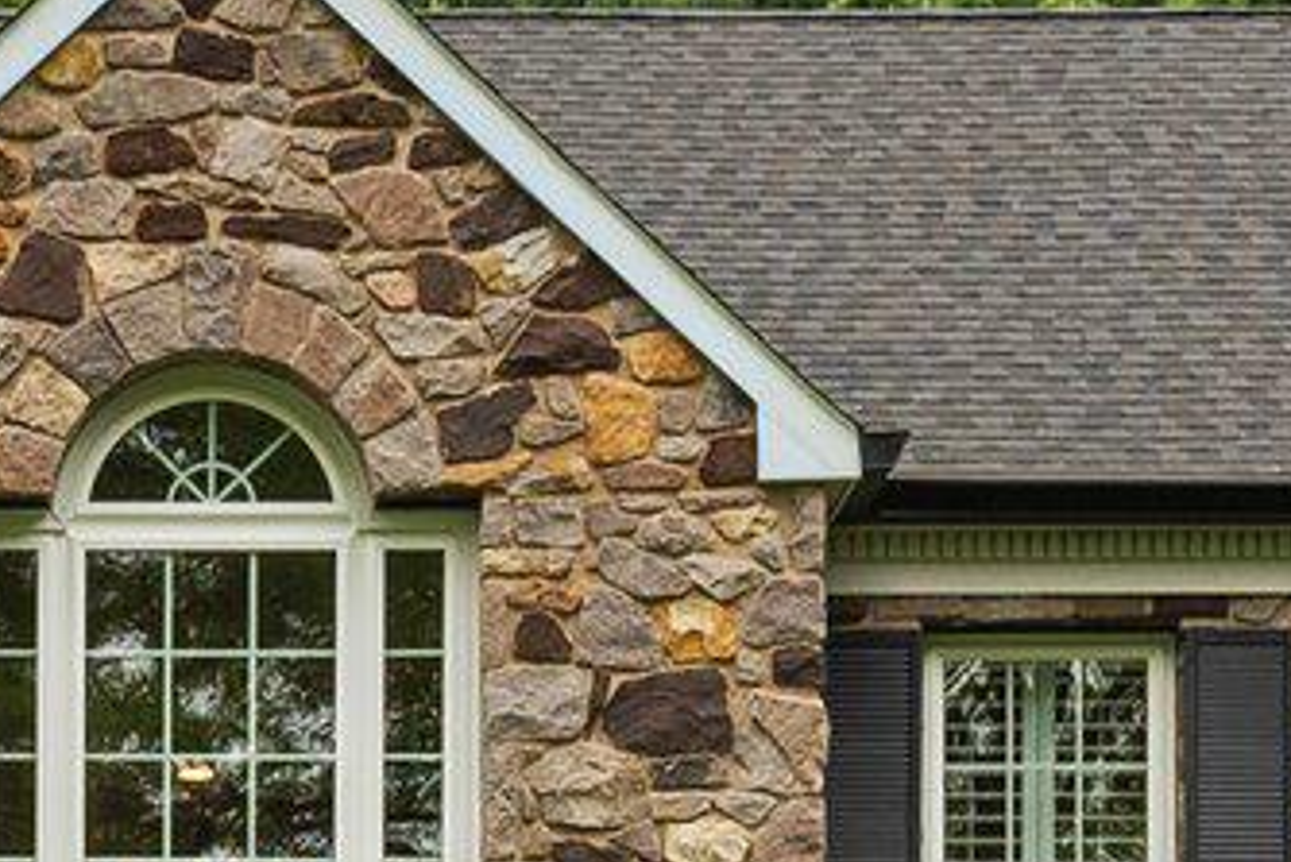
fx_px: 6386
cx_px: -54
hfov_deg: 11.4
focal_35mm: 178
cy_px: 1003
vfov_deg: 7.7
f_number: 11
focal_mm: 29
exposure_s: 1/100
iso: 1000
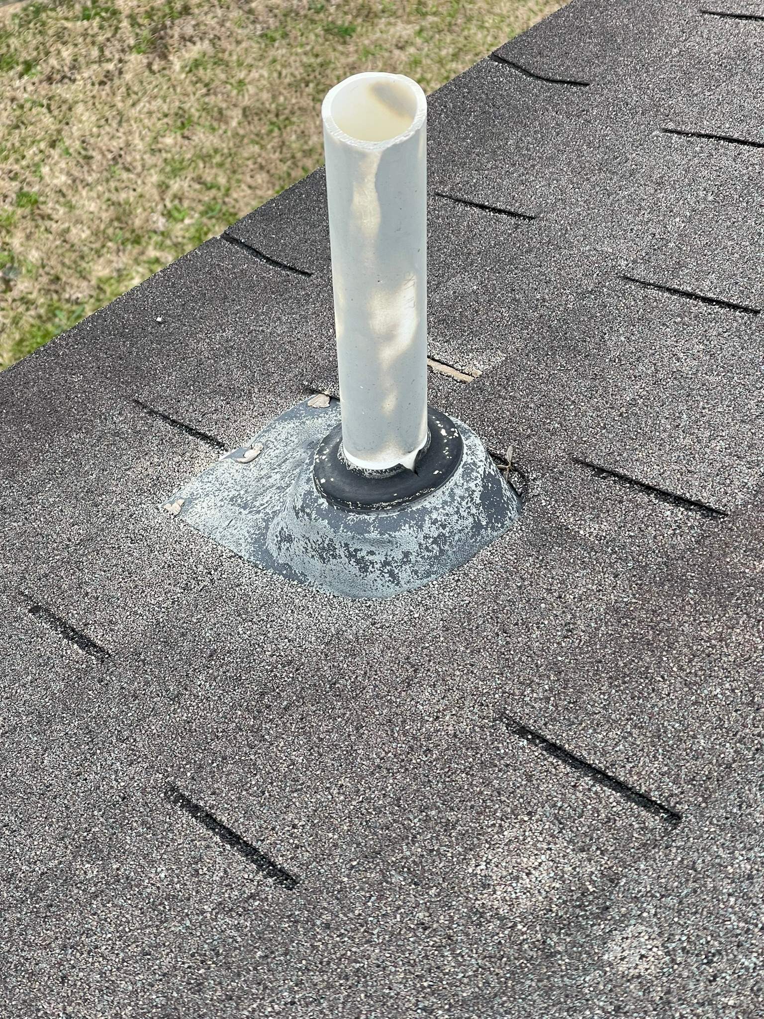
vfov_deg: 30.3
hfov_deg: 22.9
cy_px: 510
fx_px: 1883
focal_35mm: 64
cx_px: 382
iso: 20
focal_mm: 7.5
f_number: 2.2
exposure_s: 1/272
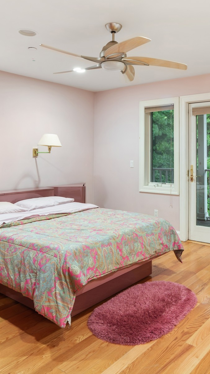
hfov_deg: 39.3
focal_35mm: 29
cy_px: 184
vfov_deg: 66.1
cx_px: 153
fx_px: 287
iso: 200
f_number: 11
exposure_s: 5
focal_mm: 18
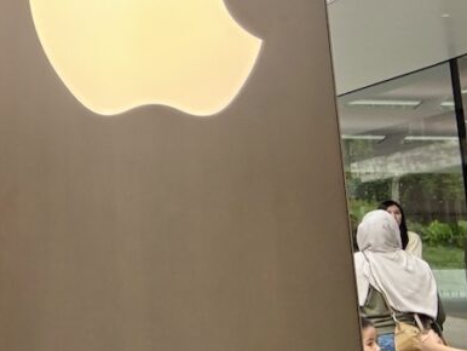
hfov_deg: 28.8
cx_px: -42
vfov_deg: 23.4
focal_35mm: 61
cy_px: 38
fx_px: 823
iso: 80
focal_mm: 2.69
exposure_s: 1/102
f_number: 1.9
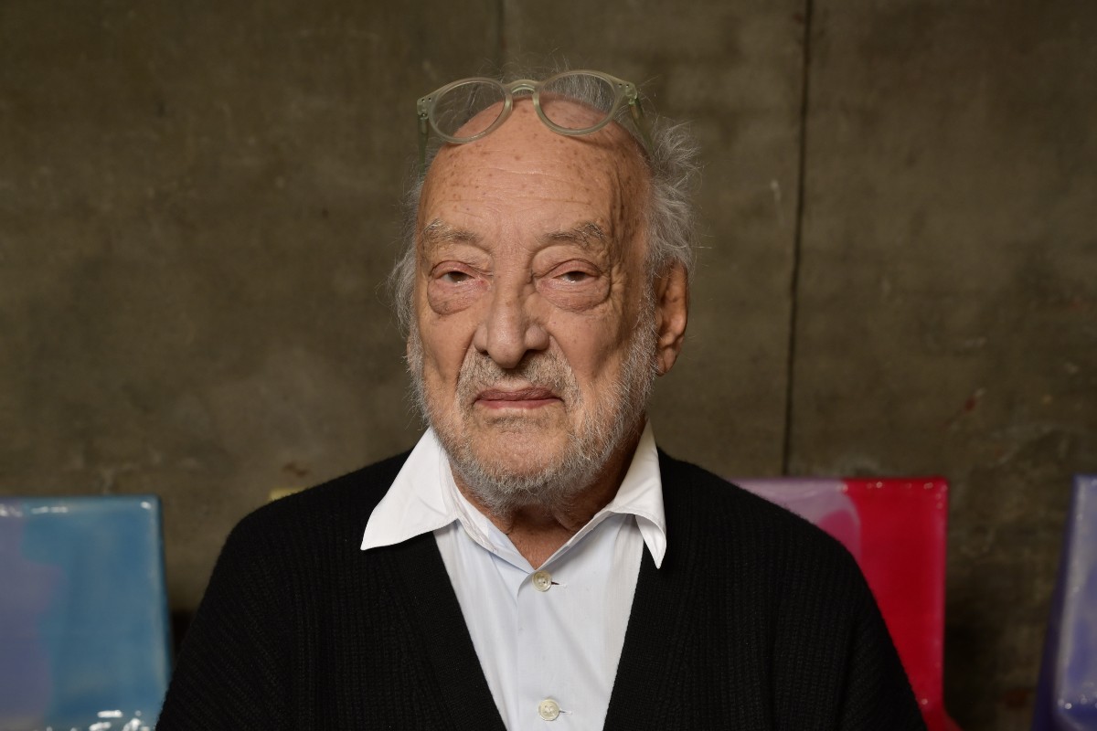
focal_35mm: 45
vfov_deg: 29.9
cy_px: 366
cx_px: 548
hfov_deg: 43.6
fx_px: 1371
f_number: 5.6
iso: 400
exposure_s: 1/250
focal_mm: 45
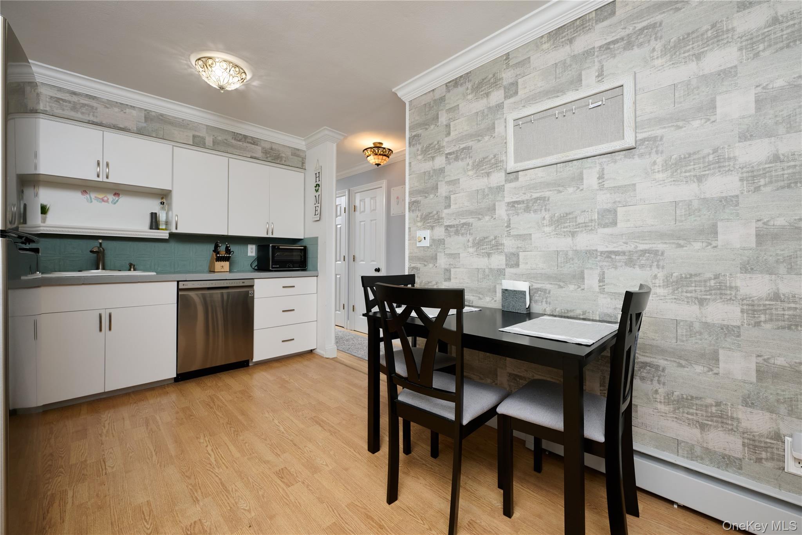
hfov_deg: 104.3
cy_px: 268
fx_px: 312
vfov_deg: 81.2
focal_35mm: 14
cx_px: 401
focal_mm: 14
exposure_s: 1/100
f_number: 6.3
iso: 400
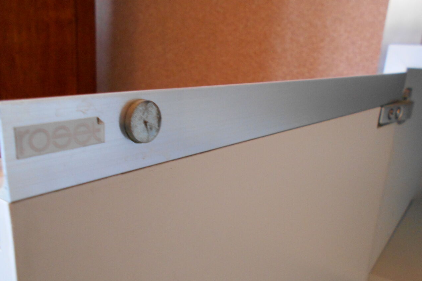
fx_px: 398
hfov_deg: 55.8
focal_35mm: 34
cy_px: 189
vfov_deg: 38.4
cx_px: 210
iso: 400
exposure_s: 1/15
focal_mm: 4.6
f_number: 3.2
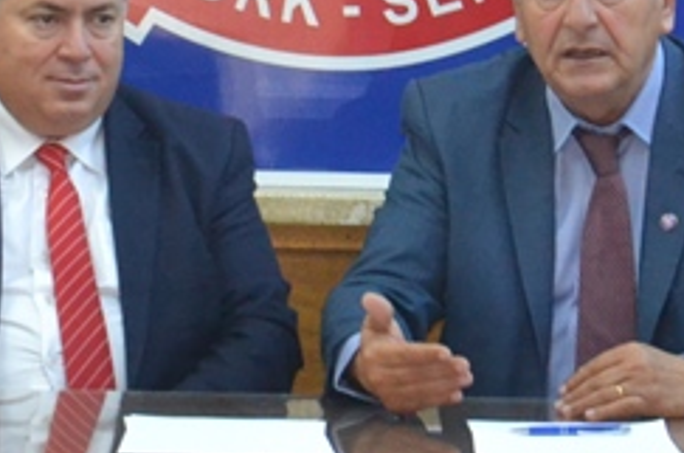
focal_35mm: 163
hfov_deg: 12.6
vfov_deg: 8.4
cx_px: 383
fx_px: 3091
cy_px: 177
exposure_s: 1/60
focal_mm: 55
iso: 2500
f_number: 5.6
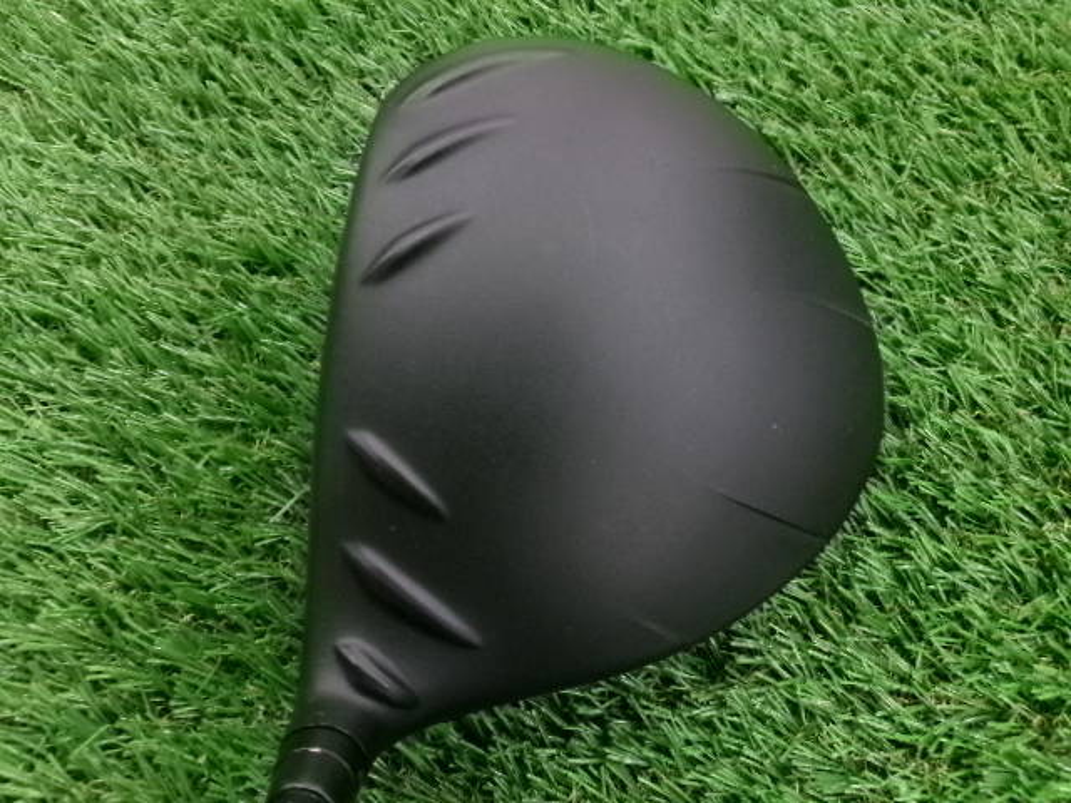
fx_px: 866
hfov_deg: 63.4
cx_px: 536
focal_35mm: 28
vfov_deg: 49.7
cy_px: 402
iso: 800
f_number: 3.9
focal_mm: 5.1
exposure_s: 1/34
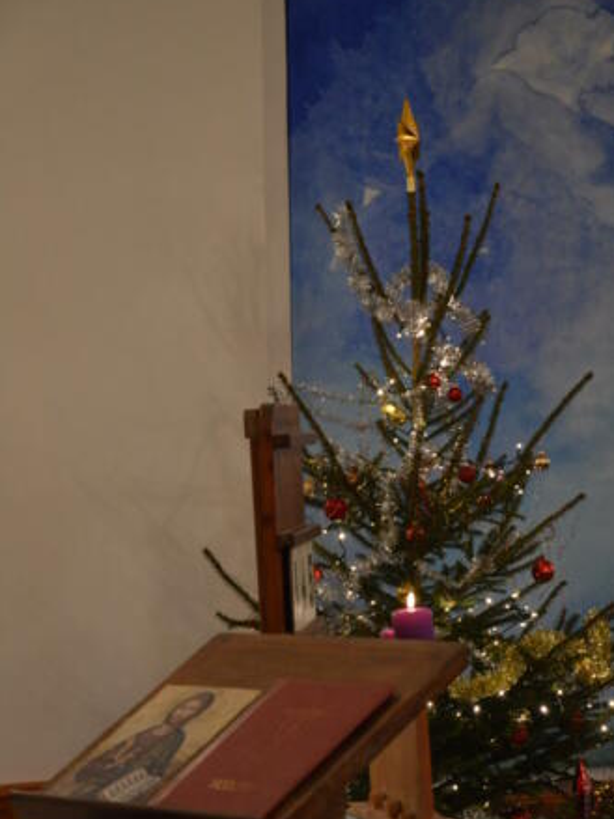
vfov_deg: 17.1
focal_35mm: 115
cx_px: 309
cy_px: 440
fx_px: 2721
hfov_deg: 12.9
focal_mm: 70
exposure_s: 1/60
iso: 1600
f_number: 5.6
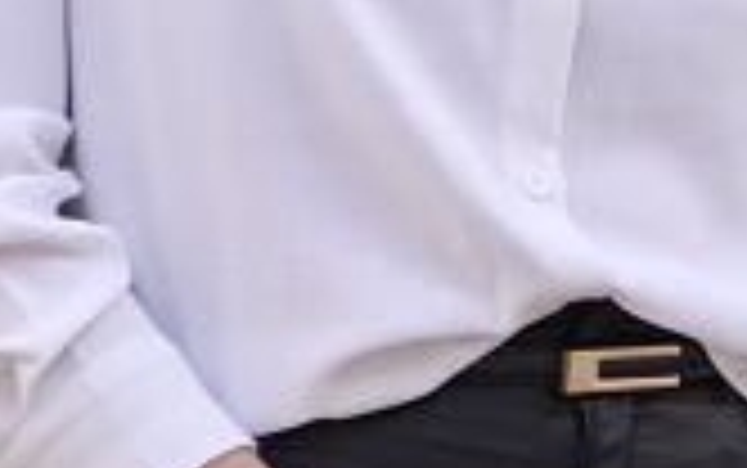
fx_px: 14505
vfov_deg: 1.8
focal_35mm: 712
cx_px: 2052
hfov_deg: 2.9
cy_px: 153
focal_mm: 94
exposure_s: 1/1000
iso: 250
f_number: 2.8
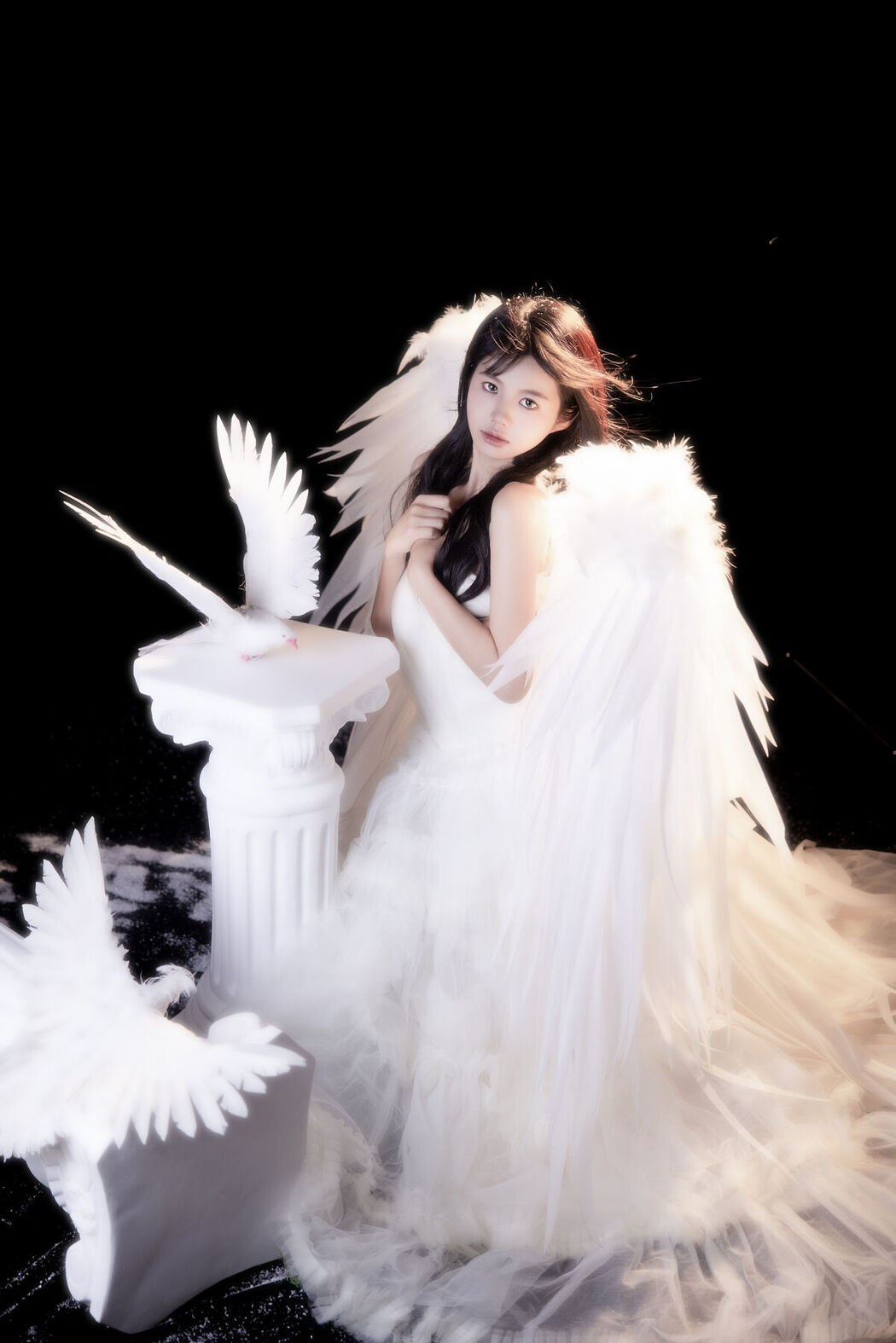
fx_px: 2091
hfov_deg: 24.2
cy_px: 672
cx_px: 448
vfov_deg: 35.6
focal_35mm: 56
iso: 200
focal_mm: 56
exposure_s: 1/160
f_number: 2.8
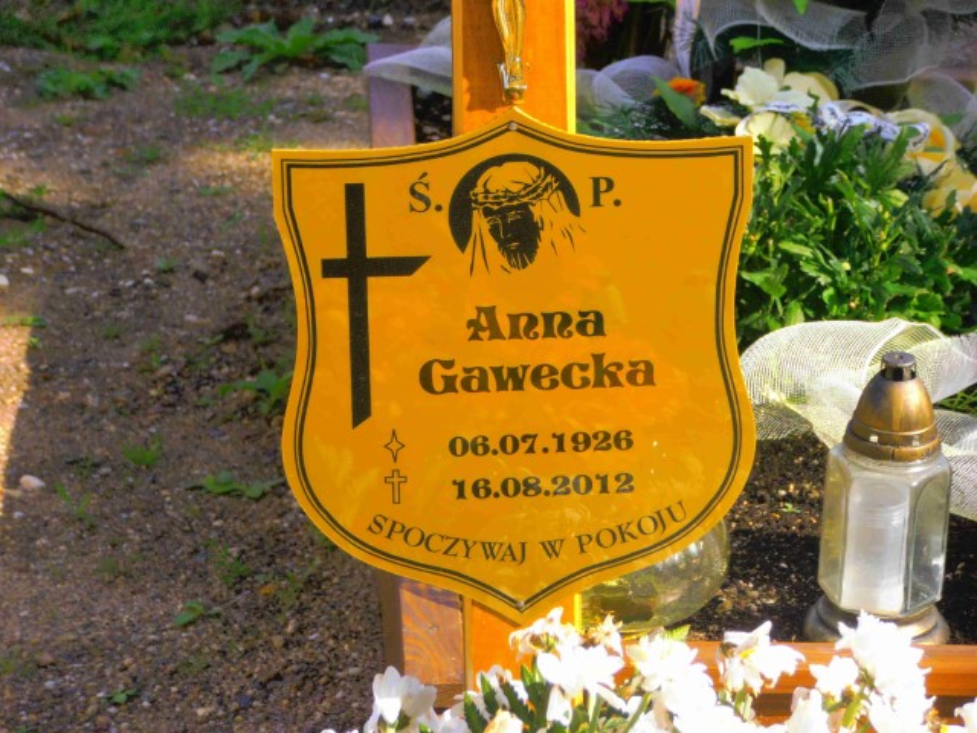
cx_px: 488
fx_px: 4685
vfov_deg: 8.9
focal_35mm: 166
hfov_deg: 11.9
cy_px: 366
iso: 80
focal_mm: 29.44
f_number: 5.9
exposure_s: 1/200
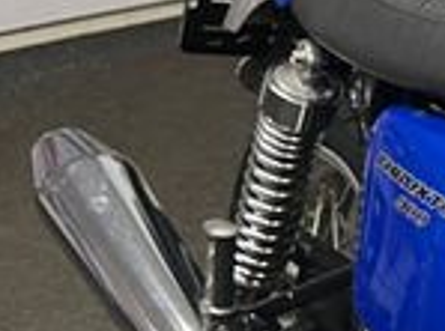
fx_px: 1436
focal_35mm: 112
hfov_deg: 14.3
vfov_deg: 13.0
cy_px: 310
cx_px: 923
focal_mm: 5.1
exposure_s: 1/50
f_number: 1.6
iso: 160
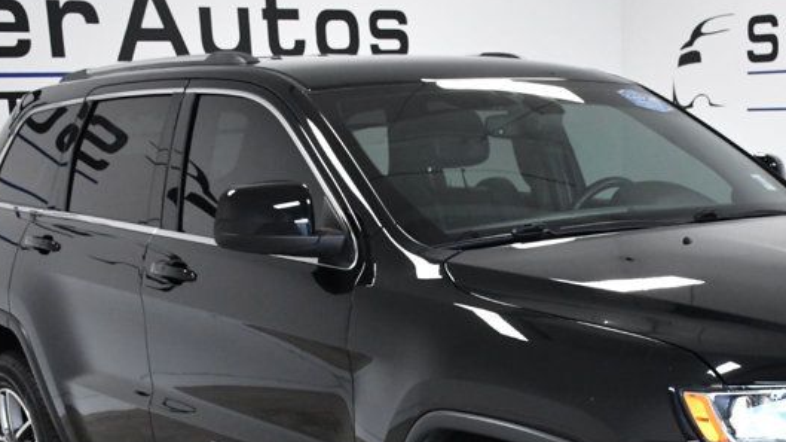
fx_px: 1521
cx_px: 572
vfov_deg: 16.2
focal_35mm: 73
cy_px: 439
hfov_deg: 28.6
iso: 2500
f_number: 8
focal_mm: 24
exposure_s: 1/250
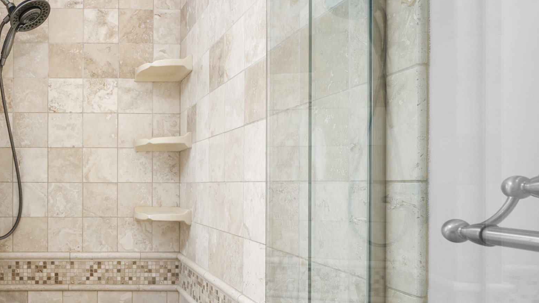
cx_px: 70
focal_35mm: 29
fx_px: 414
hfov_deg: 58.1
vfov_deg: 39.7
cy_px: 199
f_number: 7.1
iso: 250
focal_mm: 14
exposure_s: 1
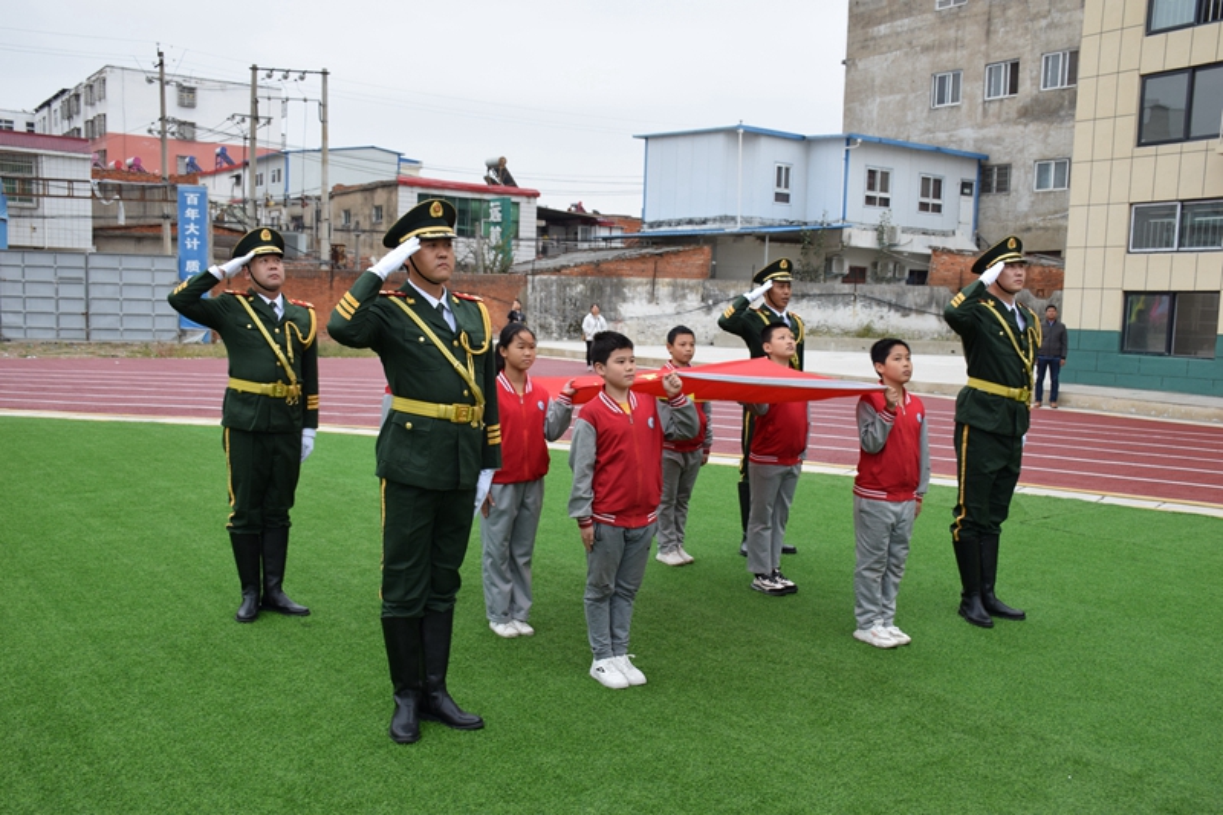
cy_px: 408
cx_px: 612
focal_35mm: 34
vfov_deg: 38.3
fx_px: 1172
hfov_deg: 55.1
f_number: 7.1
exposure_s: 1/200
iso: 400
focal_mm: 23
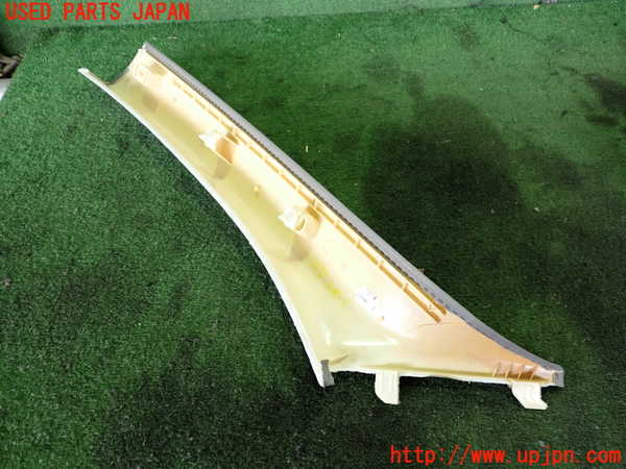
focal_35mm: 30
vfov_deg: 46.8
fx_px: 543
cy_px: 234
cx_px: 313
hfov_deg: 60.0
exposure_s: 1/30
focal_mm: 5.4
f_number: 2.3
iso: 200
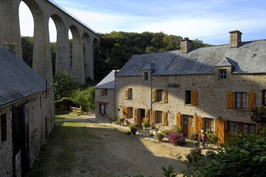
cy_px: 87
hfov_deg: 74.8
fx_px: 174
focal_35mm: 24
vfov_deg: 54.1
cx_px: 139
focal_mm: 15
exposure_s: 1/100
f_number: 11
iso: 100
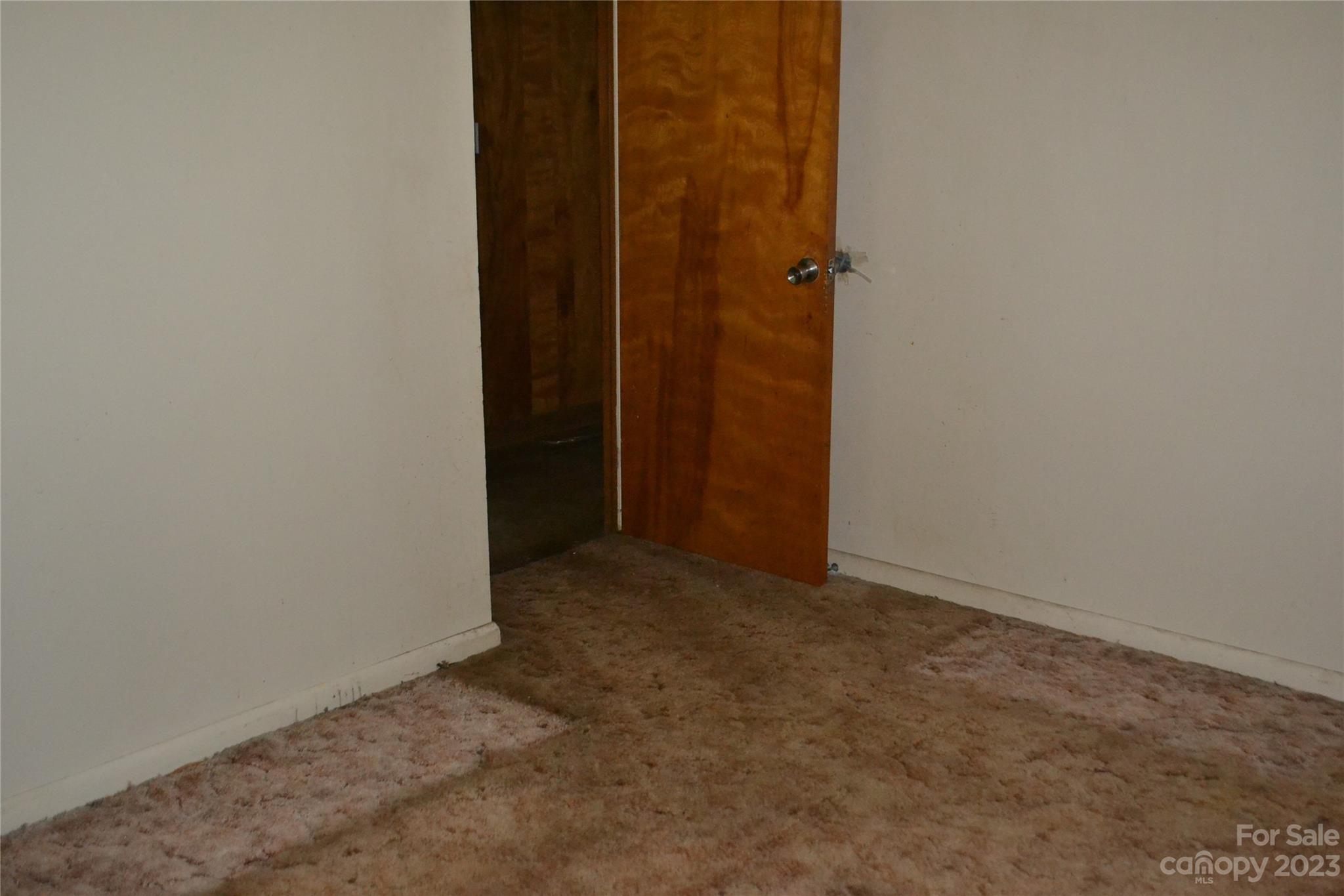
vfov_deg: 34.2
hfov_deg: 49.6
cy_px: 448
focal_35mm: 39
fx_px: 1456
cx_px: 672
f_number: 4.2
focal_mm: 26
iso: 3200
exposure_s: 1/60
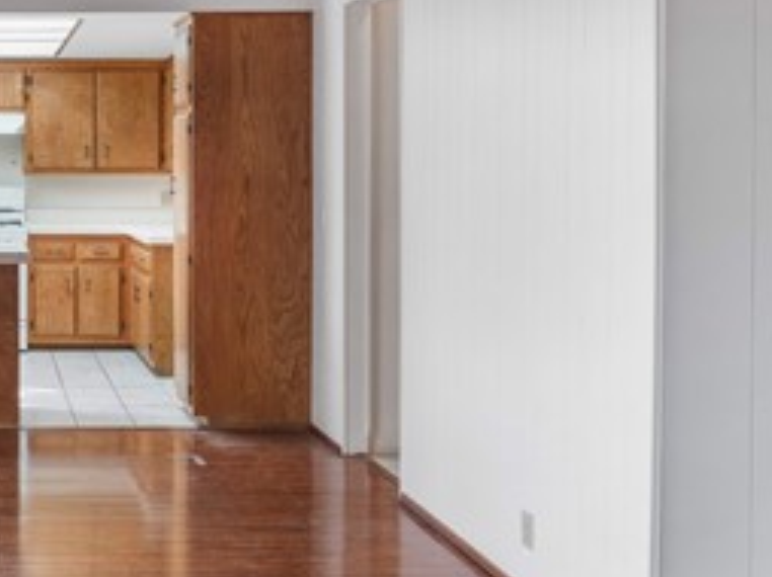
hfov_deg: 30.5
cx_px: -33
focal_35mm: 58
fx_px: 1292
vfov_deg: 25.0
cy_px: 170
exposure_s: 1.3
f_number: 11
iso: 500
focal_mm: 29.5
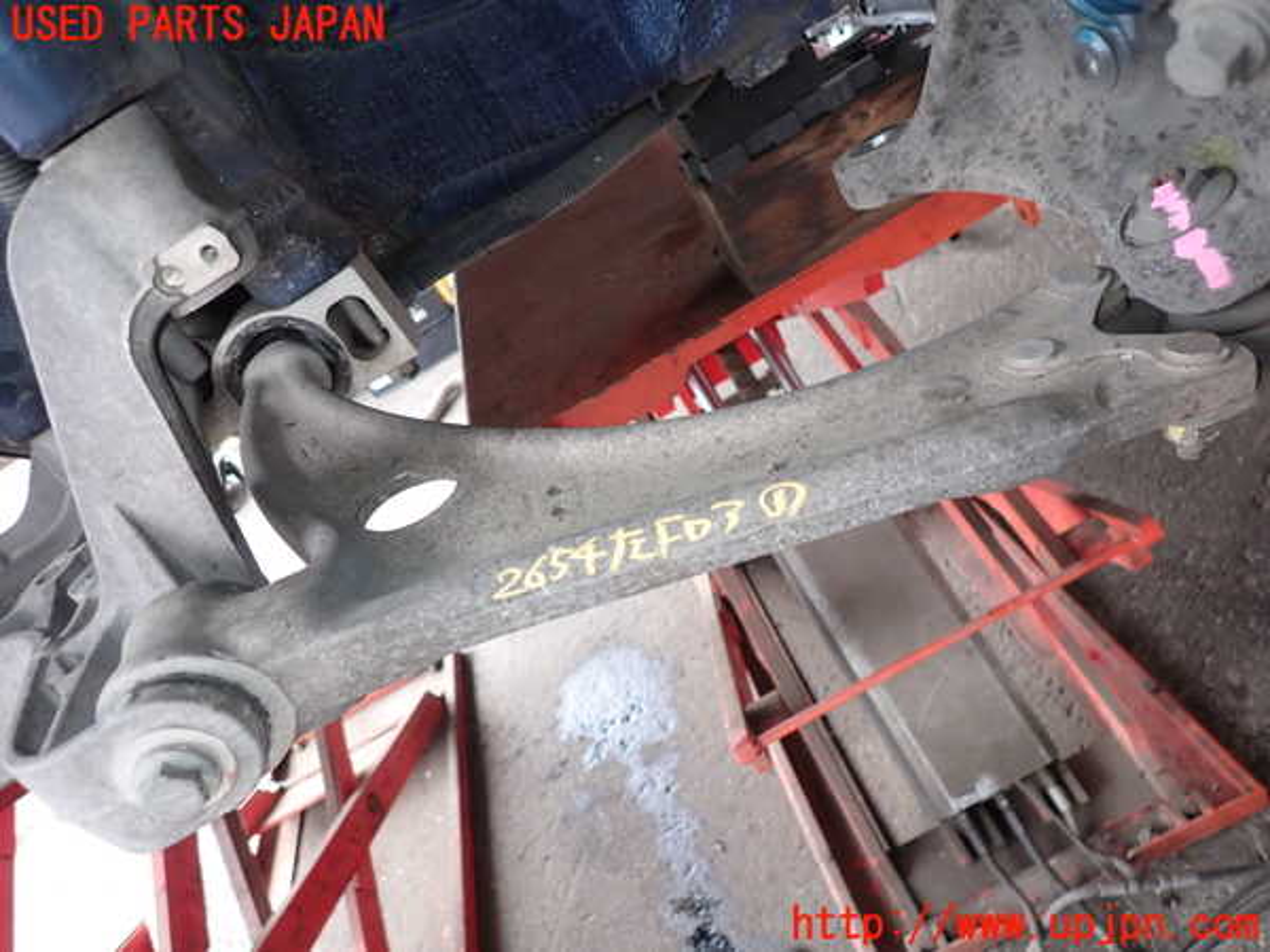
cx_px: 635
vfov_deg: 54.9
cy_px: 476
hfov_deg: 69.4
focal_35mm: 25
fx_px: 917
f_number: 2
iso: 200
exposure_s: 1/50
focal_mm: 4.5
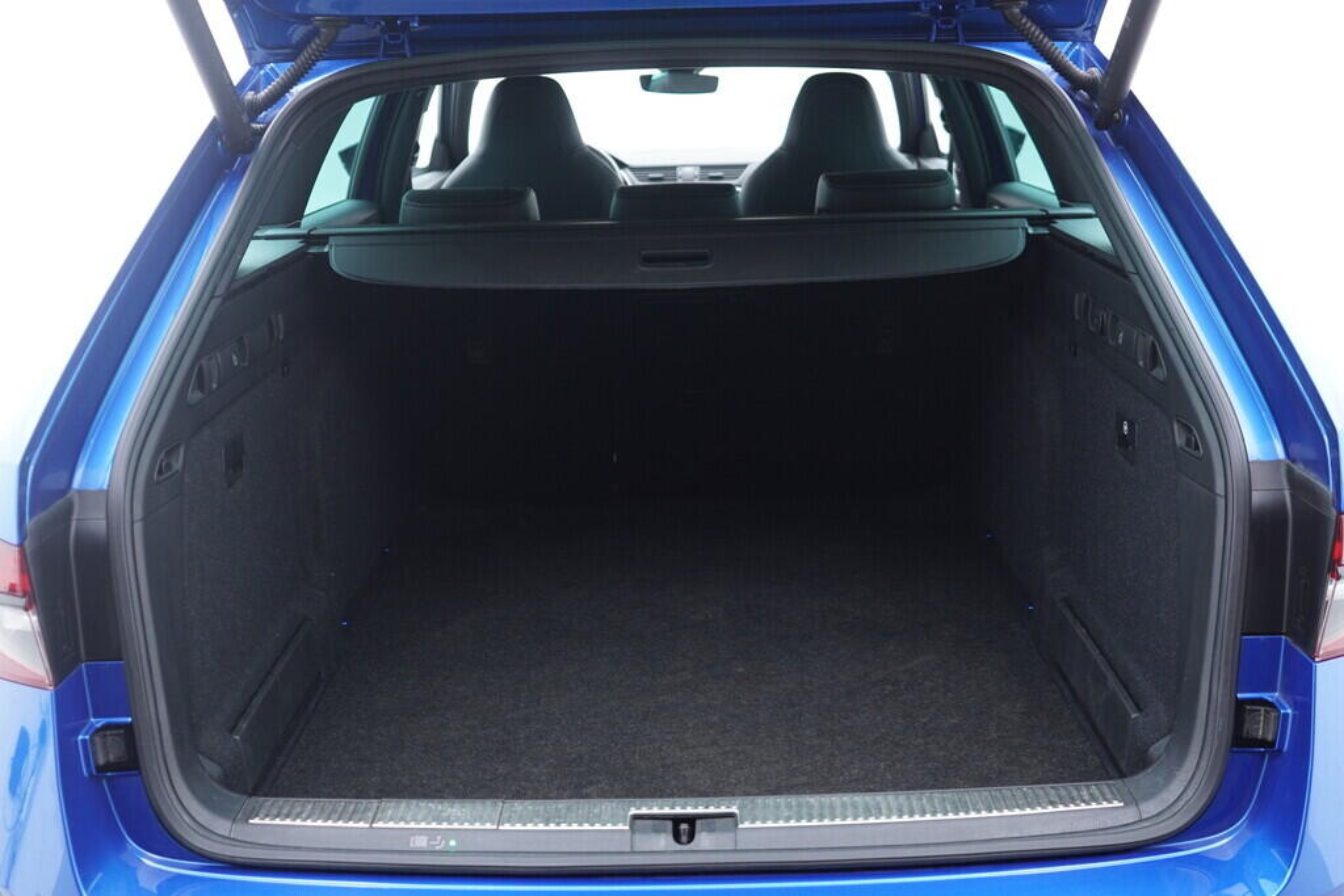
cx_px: 672
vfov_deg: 36.9
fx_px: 1344
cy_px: 448
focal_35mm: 36
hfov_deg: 53.1
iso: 400
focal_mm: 24
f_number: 2.8
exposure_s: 1/40
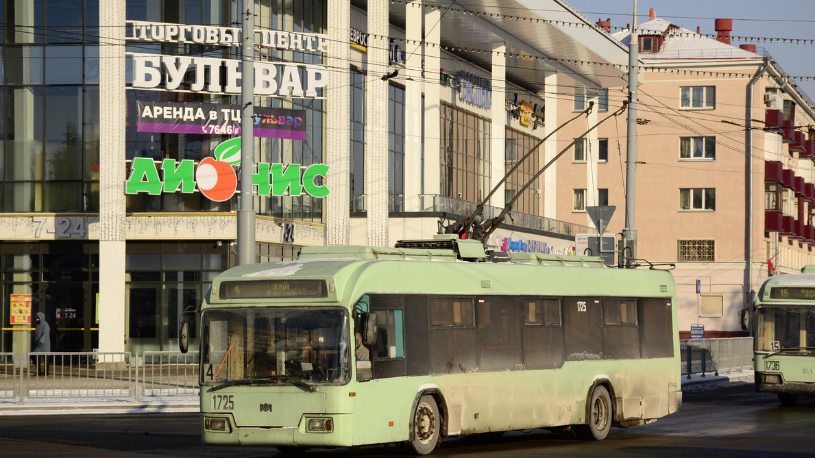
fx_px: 2399
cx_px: 405
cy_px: 236
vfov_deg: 10.9
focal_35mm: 111
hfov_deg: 19.3
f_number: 9
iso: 100
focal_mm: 70
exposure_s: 1/500
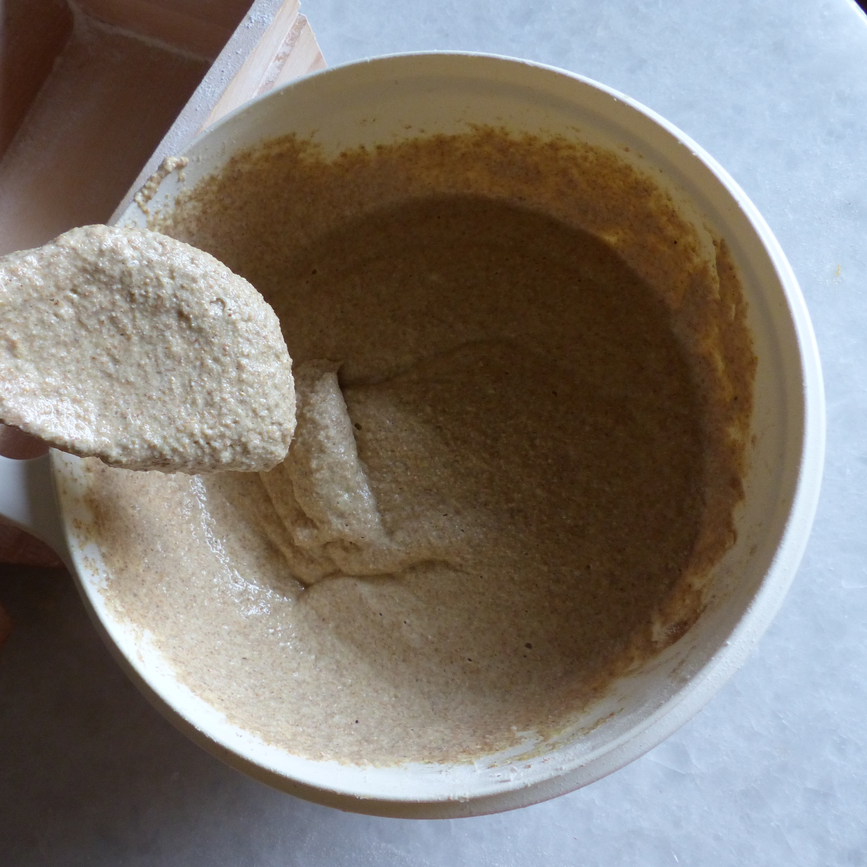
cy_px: 436
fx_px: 850
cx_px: 331
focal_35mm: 30
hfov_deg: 53.5
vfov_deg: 54.0
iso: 250
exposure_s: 1/60
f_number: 2.8
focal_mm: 4.5
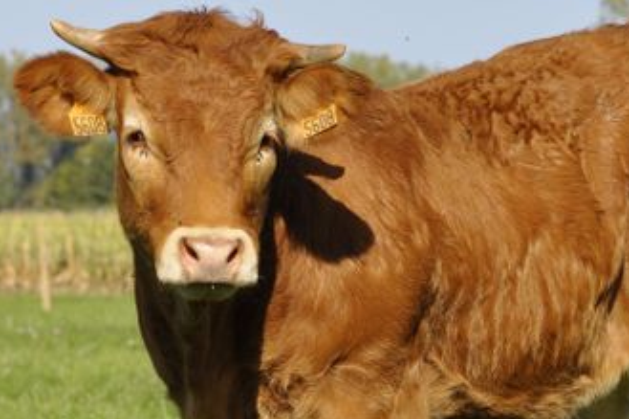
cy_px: 128
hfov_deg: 6.8
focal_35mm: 303
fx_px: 5294
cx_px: 303
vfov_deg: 4.5
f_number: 6.3
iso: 200
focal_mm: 85
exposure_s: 1/640
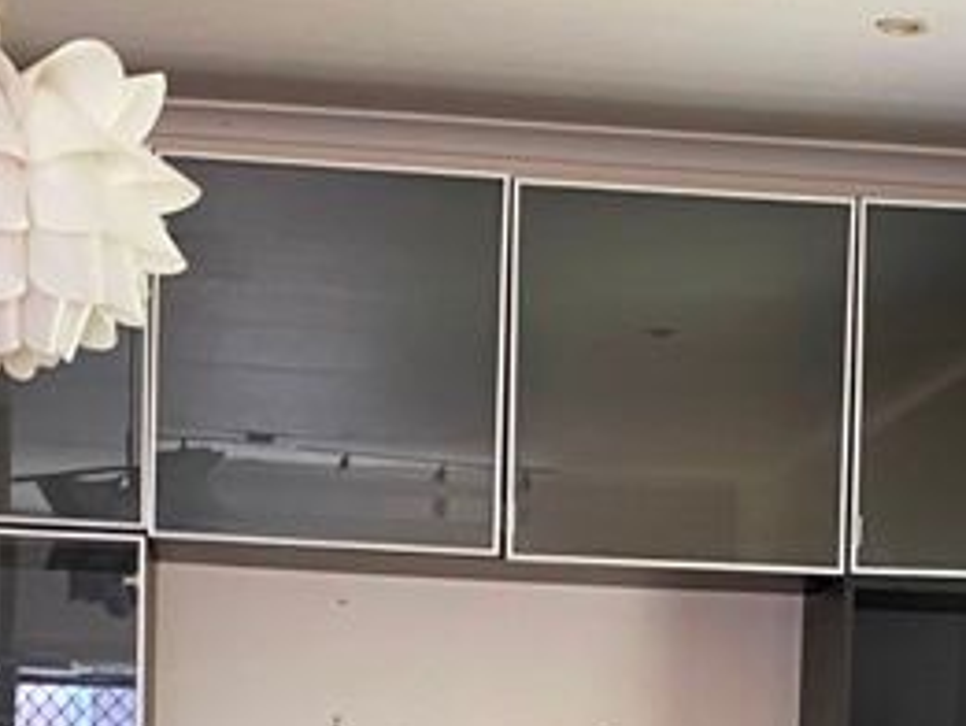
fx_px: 2848
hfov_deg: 19.2
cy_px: 1045
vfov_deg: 13.8
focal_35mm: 102
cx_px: 622
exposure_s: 1/50
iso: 200
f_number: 1.8
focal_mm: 4.25
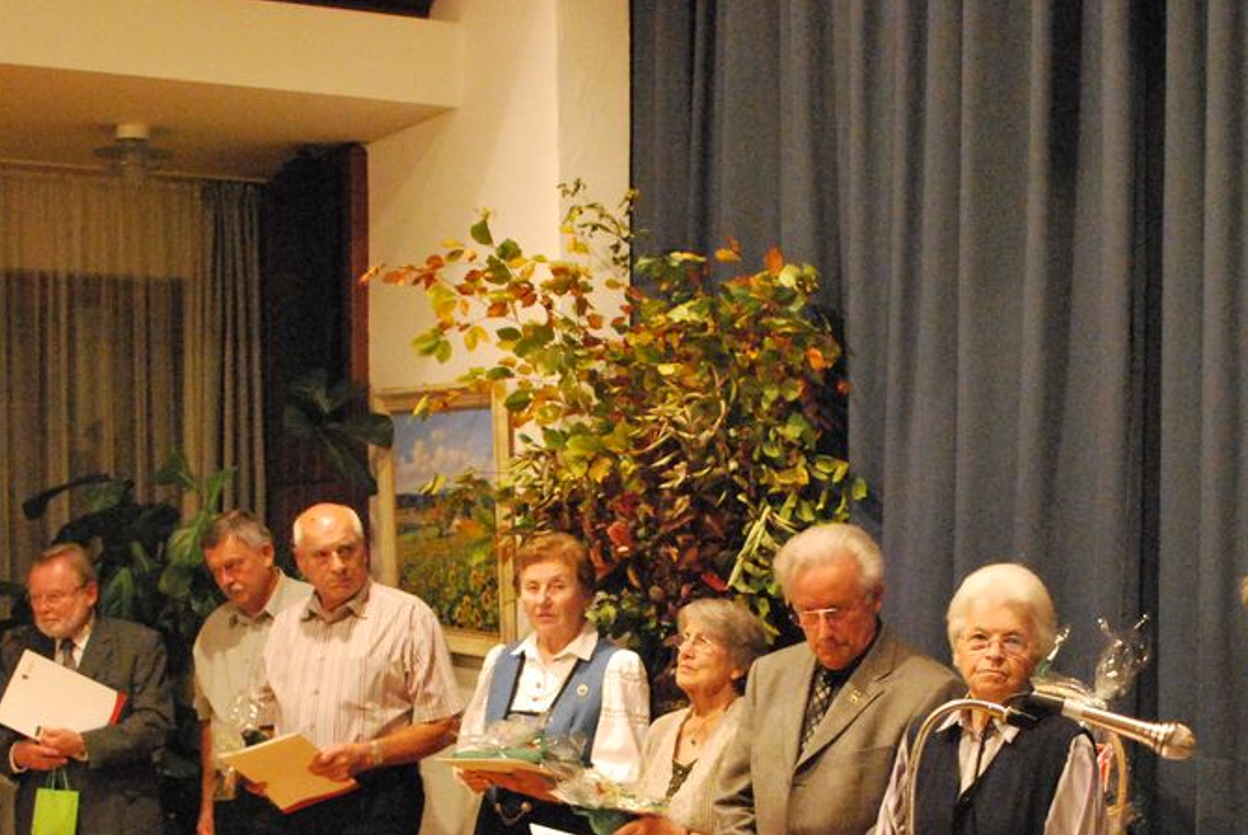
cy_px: 706
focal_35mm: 63
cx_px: 643
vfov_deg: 21.3
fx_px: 2186
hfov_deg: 31.9
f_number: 4.5
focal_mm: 22
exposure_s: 1/80
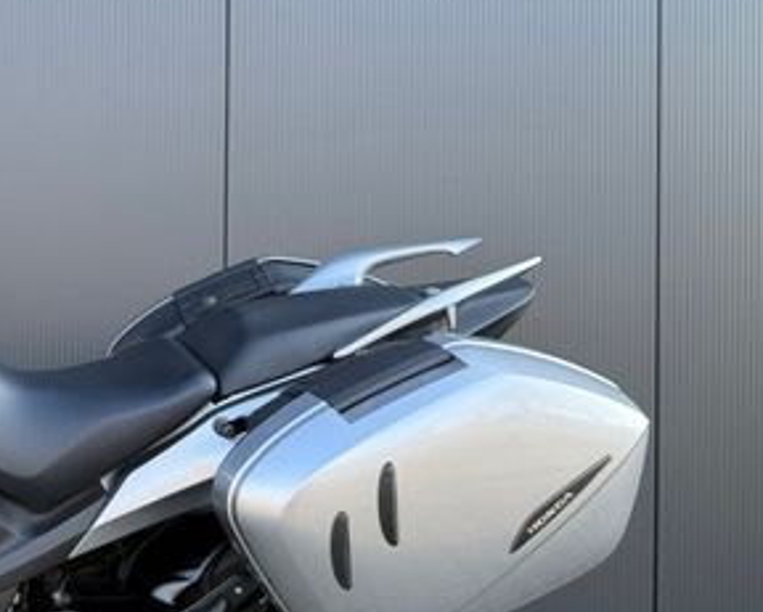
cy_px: 405
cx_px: -69
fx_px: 1175
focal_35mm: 52
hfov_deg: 31.9
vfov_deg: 29.0
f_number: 1.78
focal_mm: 6.76
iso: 80
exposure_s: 1/249
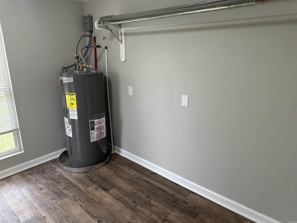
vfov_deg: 56.8
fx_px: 206
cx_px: 148
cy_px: 112
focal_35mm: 24
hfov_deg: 71.6
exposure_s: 1/121
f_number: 1.78
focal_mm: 6.86
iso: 100
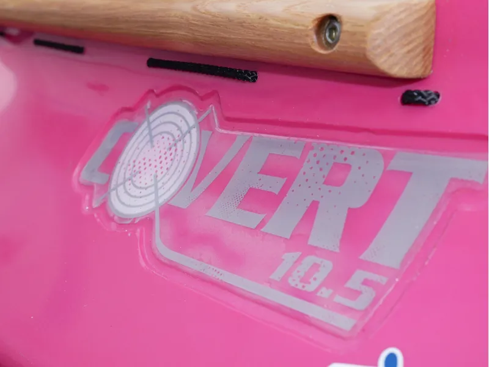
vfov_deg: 31.5
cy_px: 184
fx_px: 650
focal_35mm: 46
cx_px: 244
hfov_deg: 41.2
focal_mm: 23
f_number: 8
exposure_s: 1/160
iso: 200
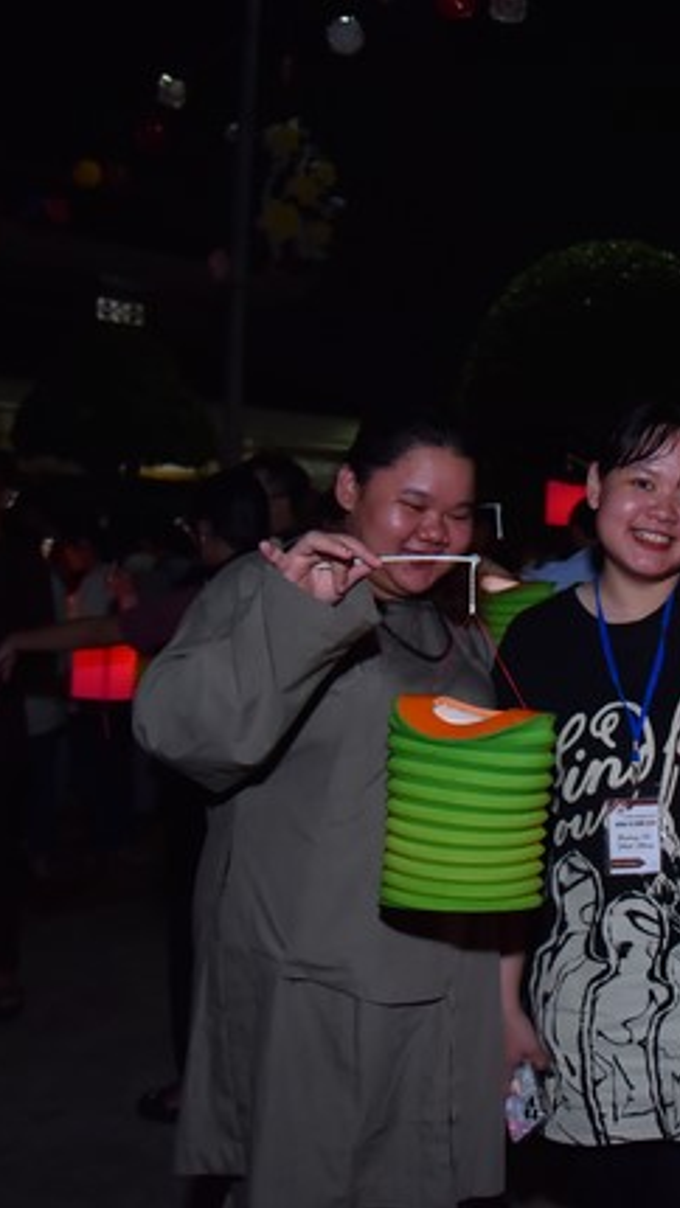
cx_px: 627
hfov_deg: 29.7
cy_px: 605
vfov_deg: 52.8
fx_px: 1218
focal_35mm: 38
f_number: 4
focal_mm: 24
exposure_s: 1/160
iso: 1600
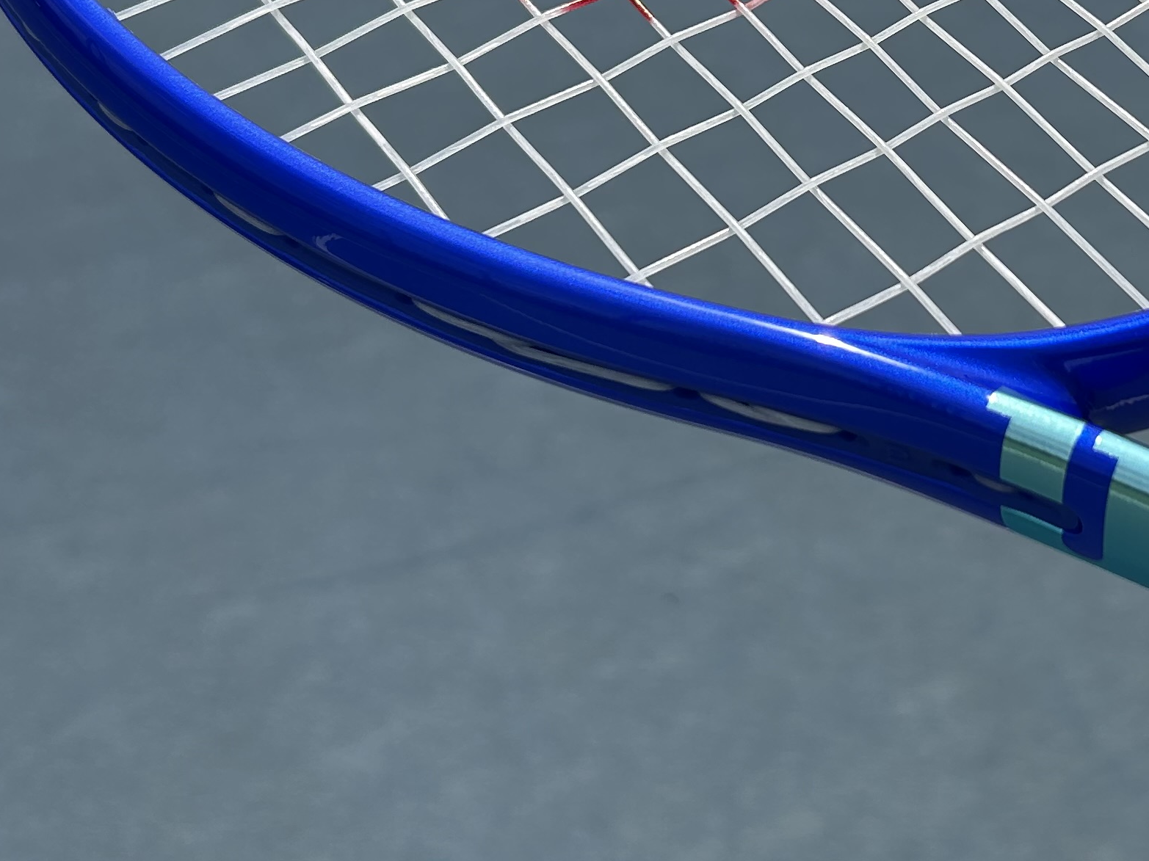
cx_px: 967
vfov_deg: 21.4
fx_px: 2223
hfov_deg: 28.2
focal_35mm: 67
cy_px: 82
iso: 50
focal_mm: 5.7
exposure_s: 1/3968
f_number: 1.5
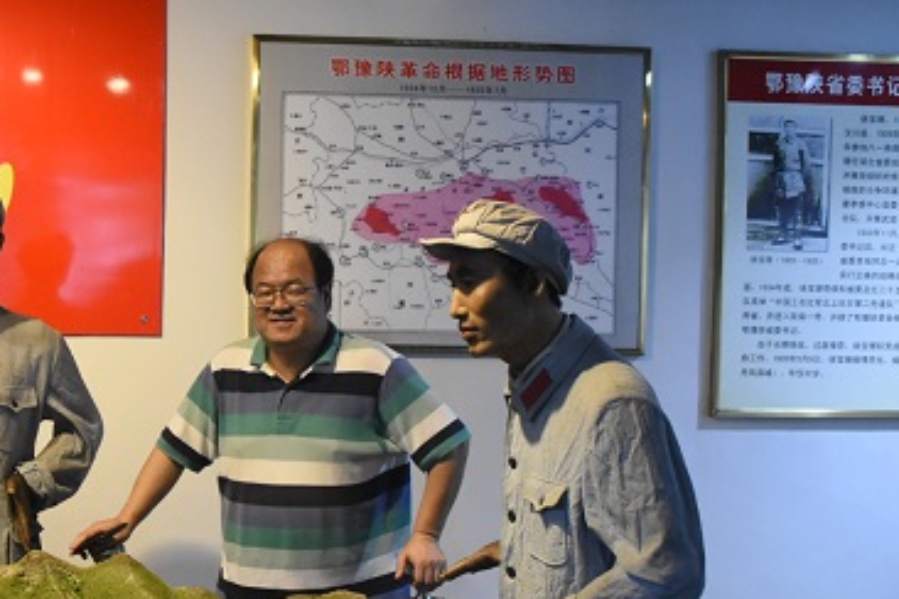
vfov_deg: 22.9
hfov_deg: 33.3
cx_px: 231
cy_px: 381
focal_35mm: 59
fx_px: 1473
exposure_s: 1/400
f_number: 4
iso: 4500
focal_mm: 24
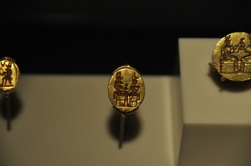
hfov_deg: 6.9
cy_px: 83
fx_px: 2089
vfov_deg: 4.6
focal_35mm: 300
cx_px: 126
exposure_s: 1/640
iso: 1000
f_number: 5.6
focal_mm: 200
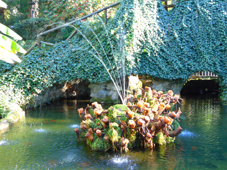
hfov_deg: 38.2
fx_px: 328
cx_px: 114
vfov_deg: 29.1
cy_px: 85
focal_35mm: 50
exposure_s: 1/30
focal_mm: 9
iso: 160
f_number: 3.5
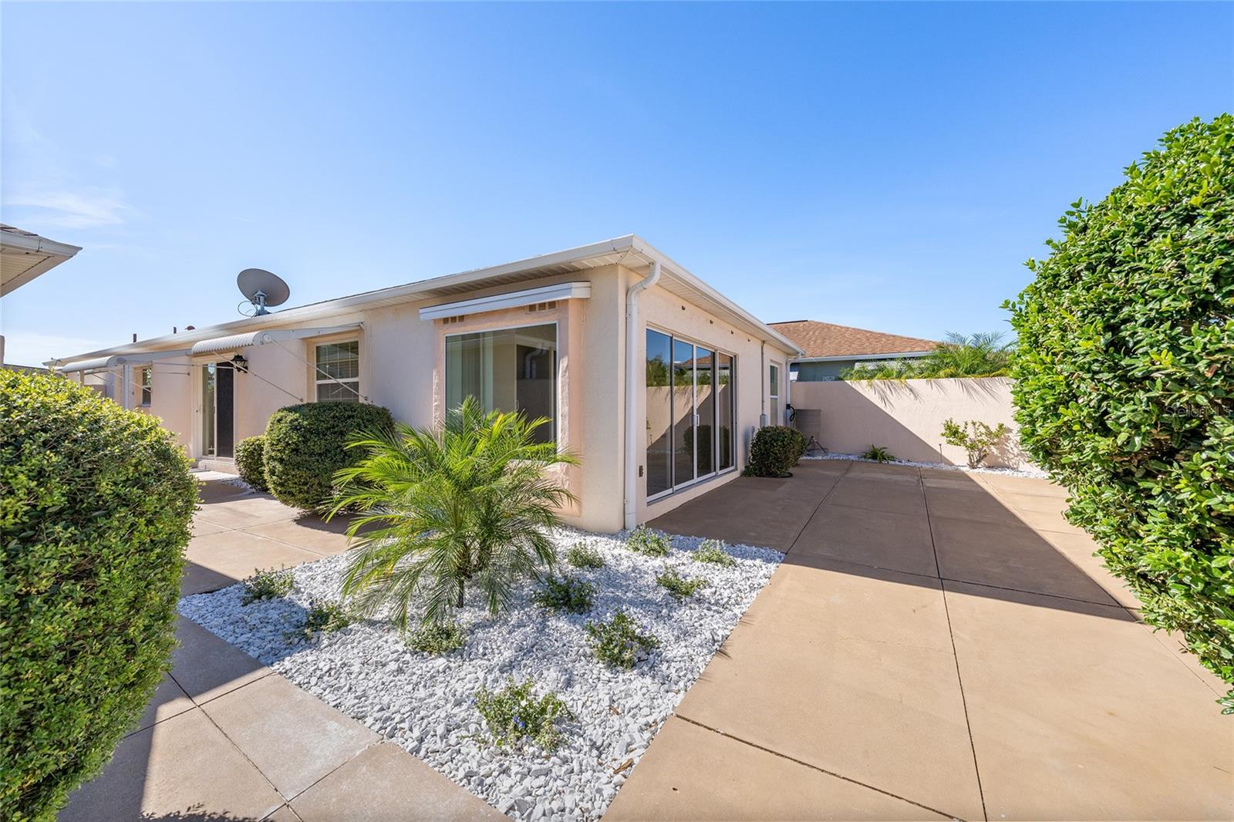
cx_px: 617
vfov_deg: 81.2
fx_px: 480
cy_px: 411
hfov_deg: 104.3
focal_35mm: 14
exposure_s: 1/1000
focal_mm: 14
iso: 320
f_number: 8
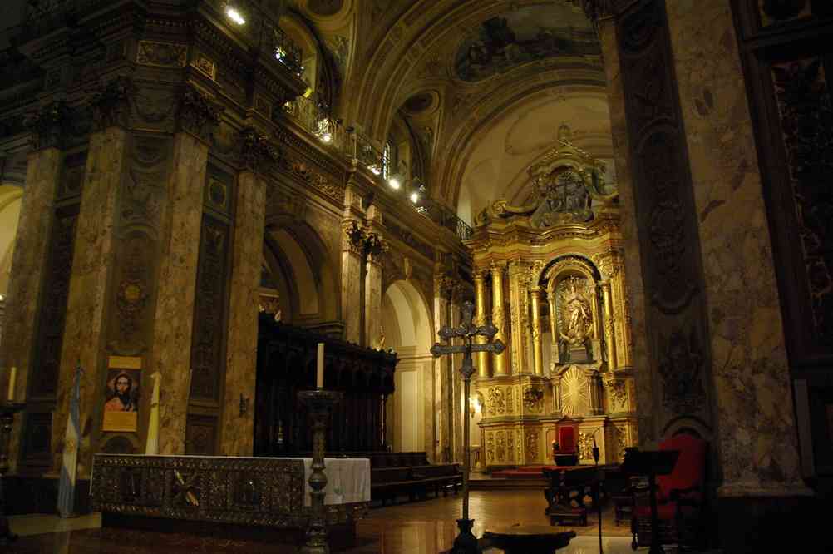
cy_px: 277
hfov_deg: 67.4
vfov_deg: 47.8
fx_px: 624
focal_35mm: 27
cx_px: 416
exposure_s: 1/20
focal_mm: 18
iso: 1600
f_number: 3.5
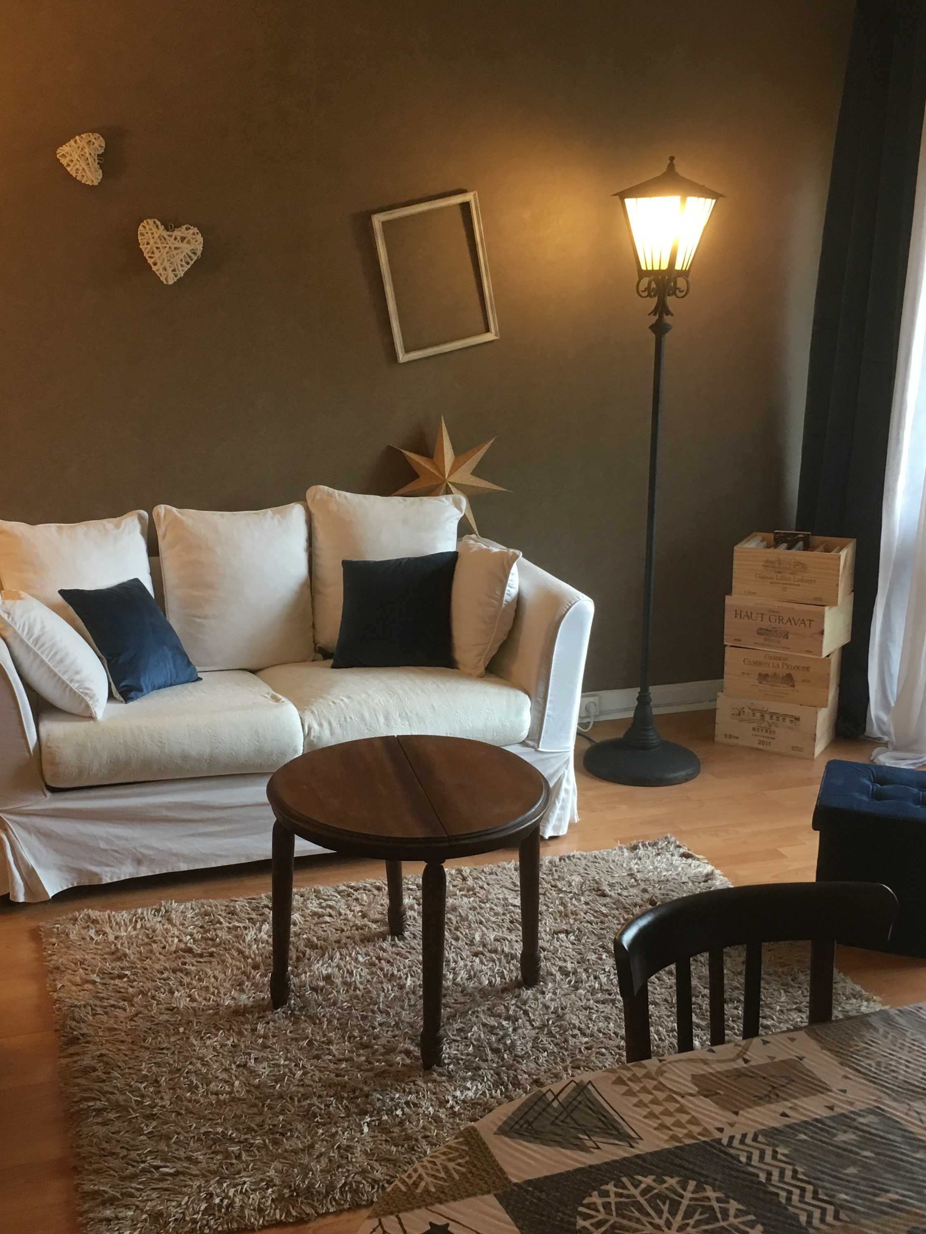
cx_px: 350
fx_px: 1391
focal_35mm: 39
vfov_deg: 47.9
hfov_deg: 36.6
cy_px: 621
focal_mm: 4.15
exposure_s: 1/33
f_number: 2.2
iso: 125
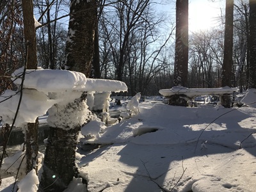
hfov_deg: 63.4
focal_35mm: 28
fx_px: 207
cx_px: 128
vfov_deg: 49.7
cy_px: 96
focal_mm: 3.99
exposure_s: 1/4000
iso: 20
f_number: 1.8
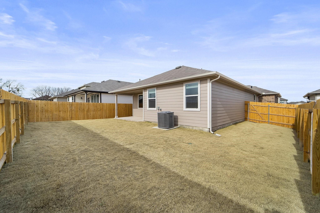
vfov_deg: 81.3
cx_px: 160
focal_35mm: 14
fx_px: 124
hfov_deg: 104.2
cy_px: 106
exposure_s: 1/160
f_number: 11
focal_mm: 14
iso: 160
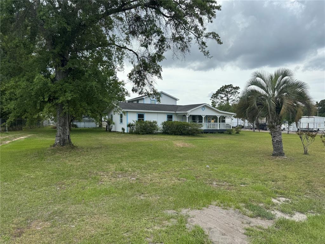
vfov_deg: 56.8
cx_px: 162
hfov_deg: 71.6
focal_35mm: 24
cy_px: 122
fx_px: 225
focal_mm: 6.76
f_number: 1.78
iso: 80
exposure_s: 1/3597
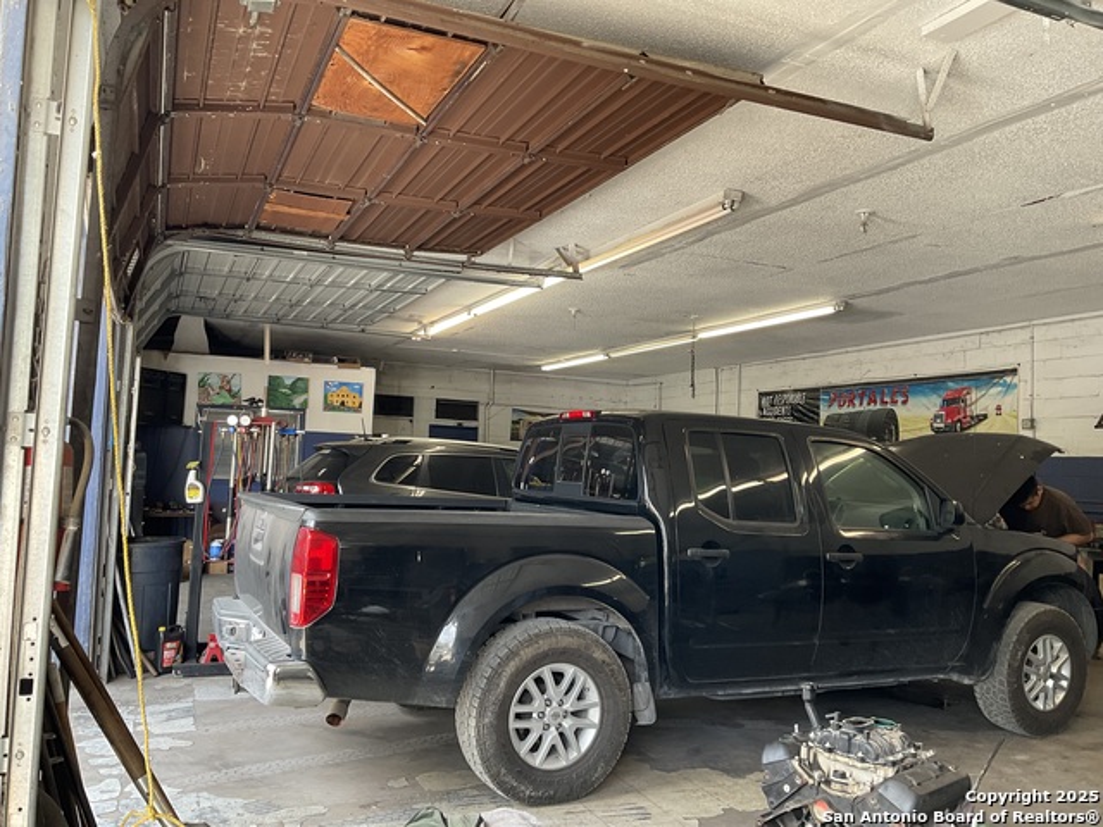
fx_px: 924
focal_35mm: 29
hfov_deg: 61.7
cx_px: 552
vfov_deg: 48.2
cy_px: 414
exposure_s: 1/60
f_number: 1.8
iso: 40
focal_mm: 3
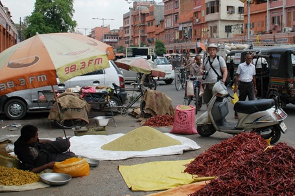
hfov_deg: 37.6
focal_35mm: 53
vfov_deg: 25.6
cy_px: 82
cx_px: 170
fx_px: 432
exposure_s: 1/320
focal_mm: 25
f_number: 9
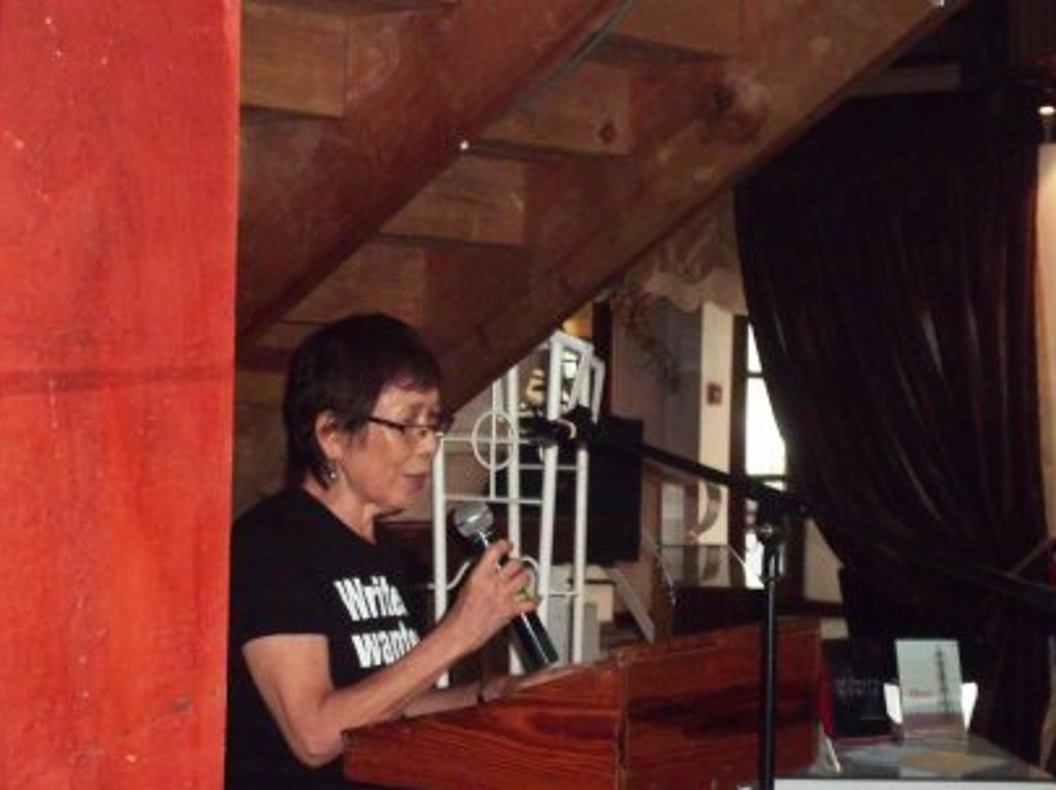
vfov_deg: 18.6
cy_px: 422
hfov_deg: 24.7
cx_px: 550
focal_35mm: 79
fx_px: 2408
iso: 400
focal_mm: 12.6
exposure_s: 1/60
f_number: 4.2
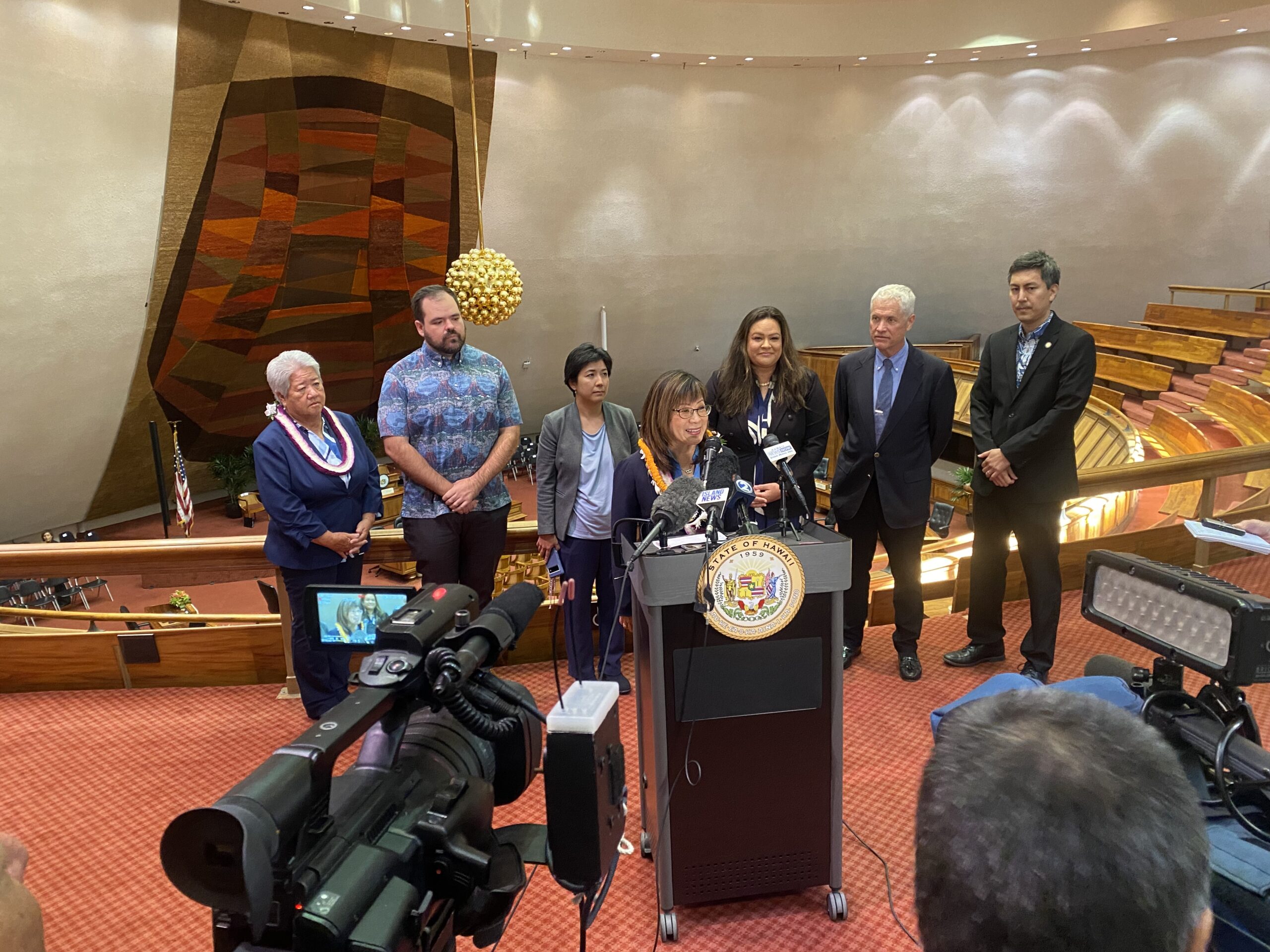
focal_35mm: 26
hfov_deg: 67.3
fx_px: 954
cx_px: 635
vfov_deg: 53.1
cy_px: 476
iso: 320
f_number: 1.8
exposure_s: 1/40
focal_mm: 4.25
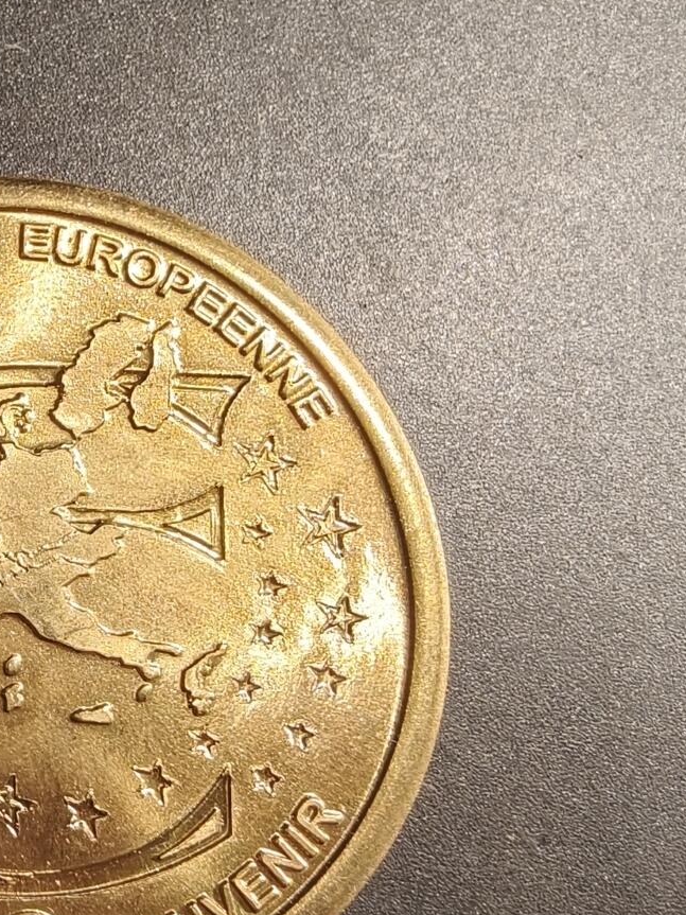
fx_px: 1269
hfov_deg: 28.5
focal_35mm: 48
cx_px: 5
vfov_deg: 38.1
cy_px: 742
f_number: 2
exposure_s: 1/100
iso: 160
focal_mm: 2.32
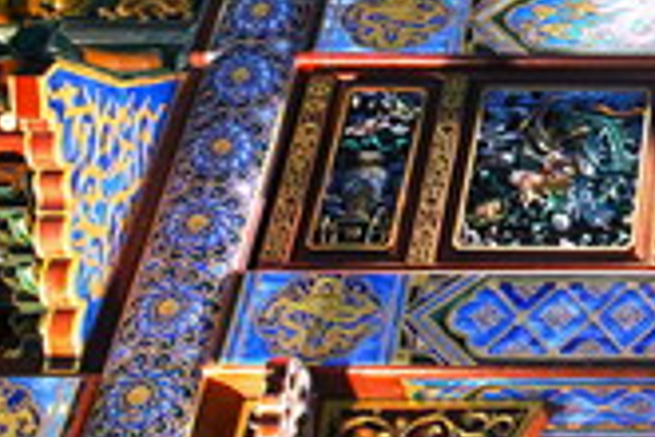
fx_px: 1728
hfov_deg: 19.1
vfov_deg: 14.1
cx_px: 953
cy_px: -58
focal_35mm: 95
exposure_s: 1.6
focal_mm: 19
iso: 100
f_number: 8
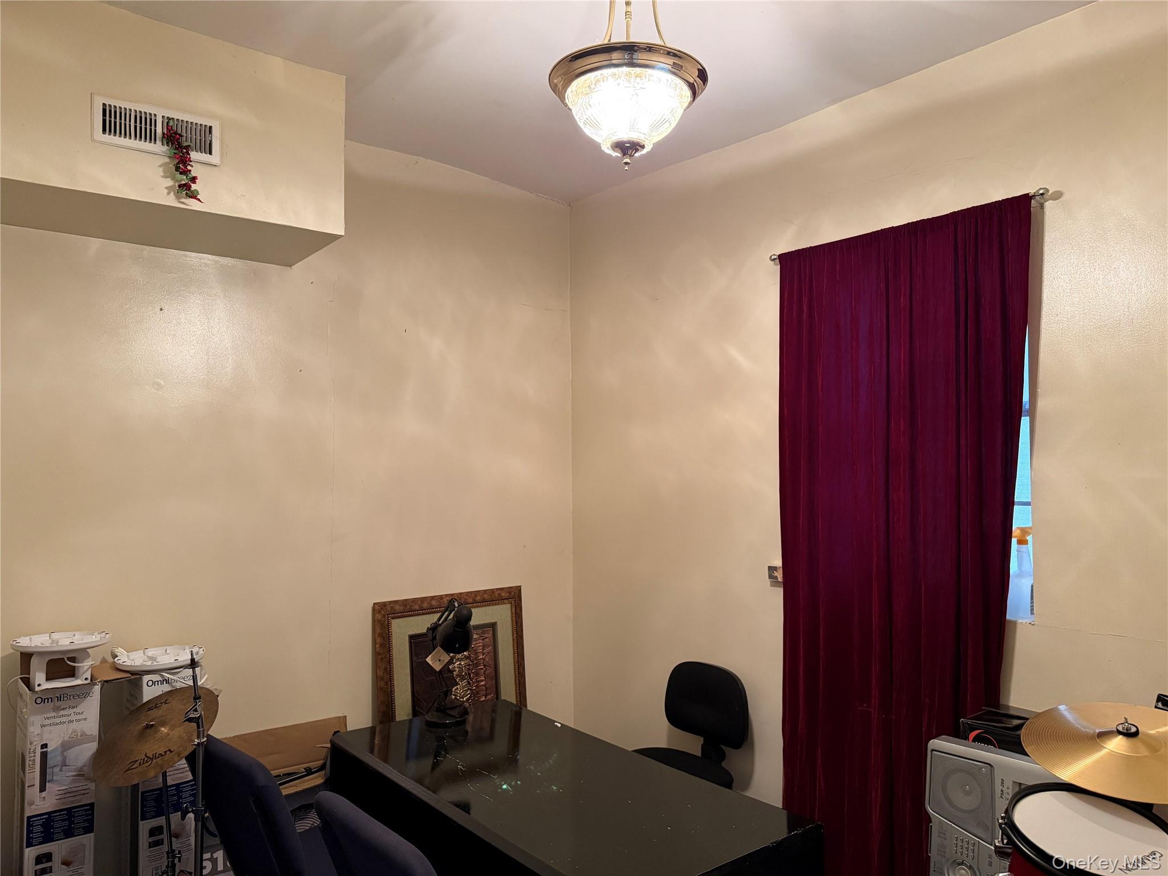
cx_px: 584
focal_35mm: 24
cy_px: 438
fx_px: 810
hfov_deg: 71.6
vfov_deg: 56.8
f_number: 1.78
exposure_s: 1/60
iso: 400
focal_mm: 6.76
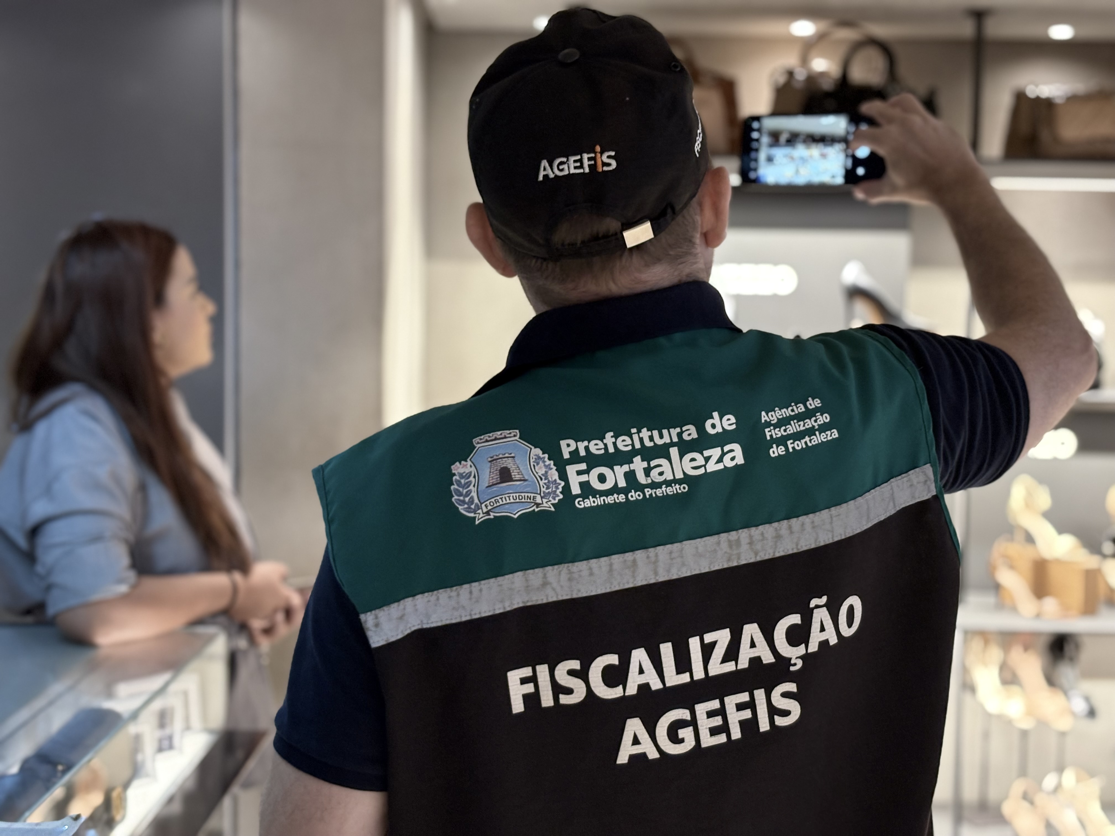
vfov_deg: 28.0
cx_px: 558
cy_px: 418
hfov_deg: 36.8
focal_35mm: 52
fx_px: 1675
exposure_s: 1/40
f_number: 1.6
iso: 200
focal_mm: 5.96
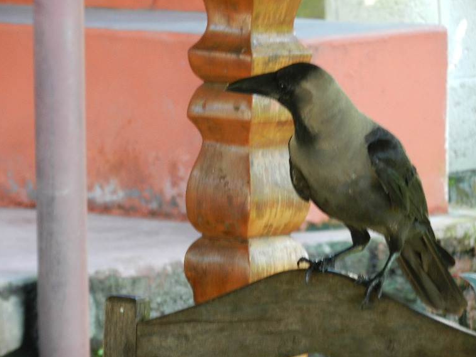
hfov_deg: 8.6
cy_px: 177
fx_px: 3150
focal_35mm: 229
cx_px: 228
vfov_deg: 6.5
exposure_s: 1/30
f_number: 5.3
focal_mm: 39.1
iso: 400
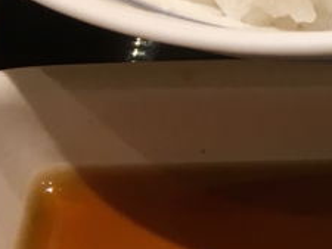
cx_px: 689
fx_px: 1267
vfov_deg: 11.1
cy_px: 267
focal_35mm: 132
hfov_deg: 12.8
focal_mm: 4.15
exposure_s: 1/40
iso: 25
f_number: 2.2
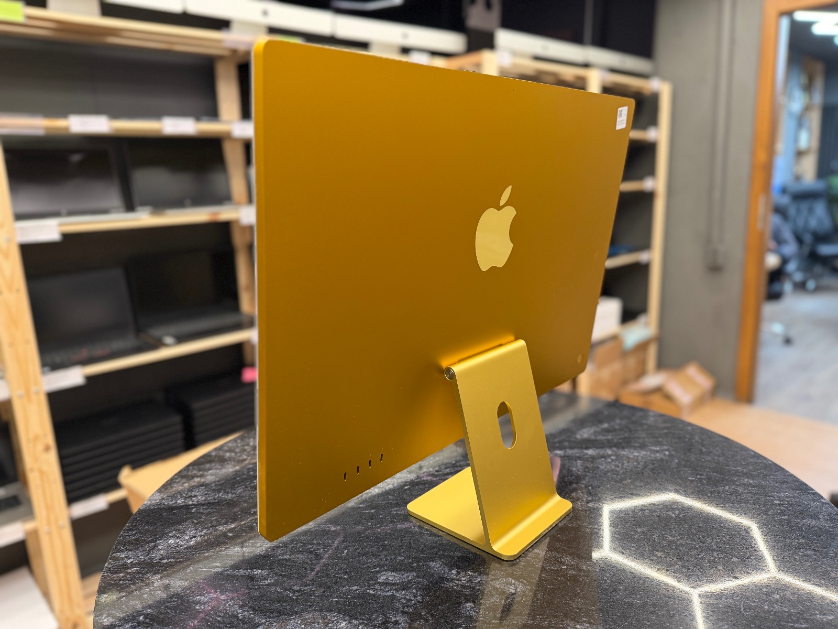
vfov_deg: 56.8
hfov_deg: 71.6
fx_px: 581
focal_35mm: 24
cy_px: 314
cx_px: 419
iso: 320
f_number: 1.78
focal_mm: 6.76
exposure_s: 1/60
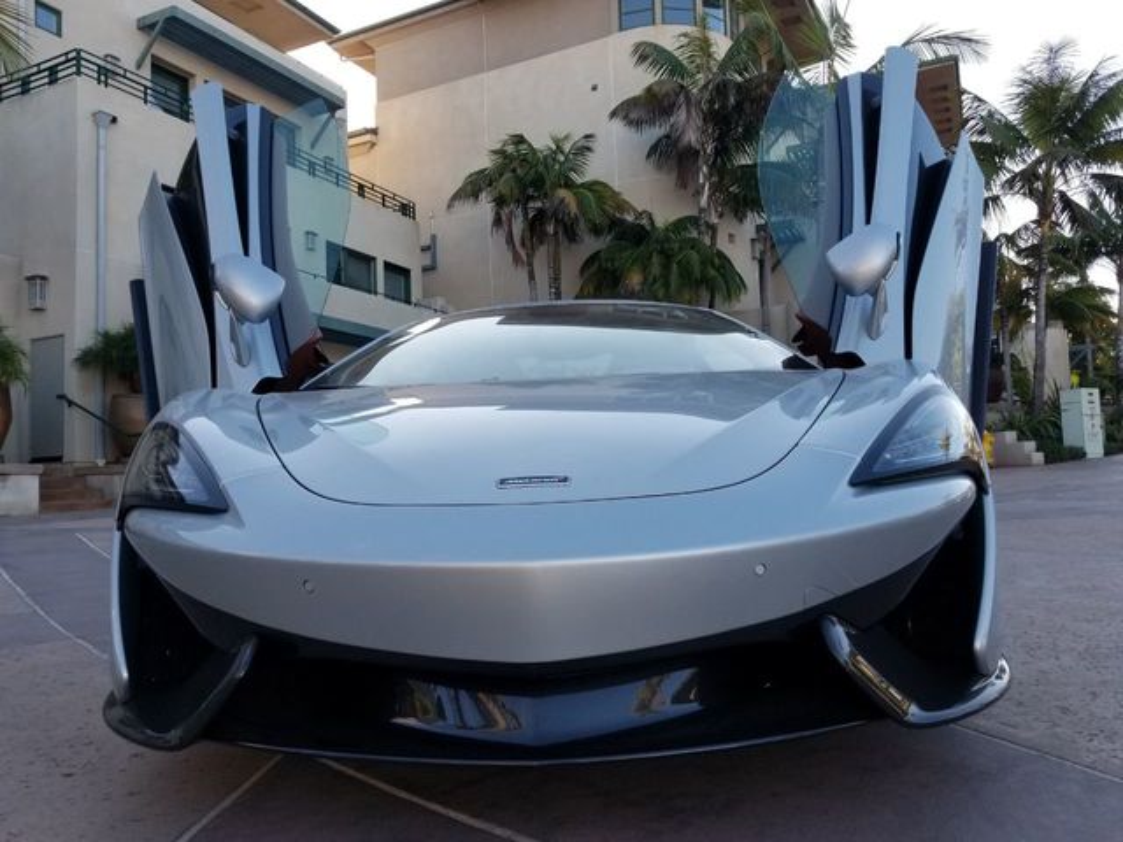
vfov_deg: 53.1
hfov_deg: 67.3
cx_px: 562
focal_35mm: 26
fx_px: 843
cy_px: 421
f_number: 1.7
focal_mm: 4.3
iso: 50
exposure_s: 1/732
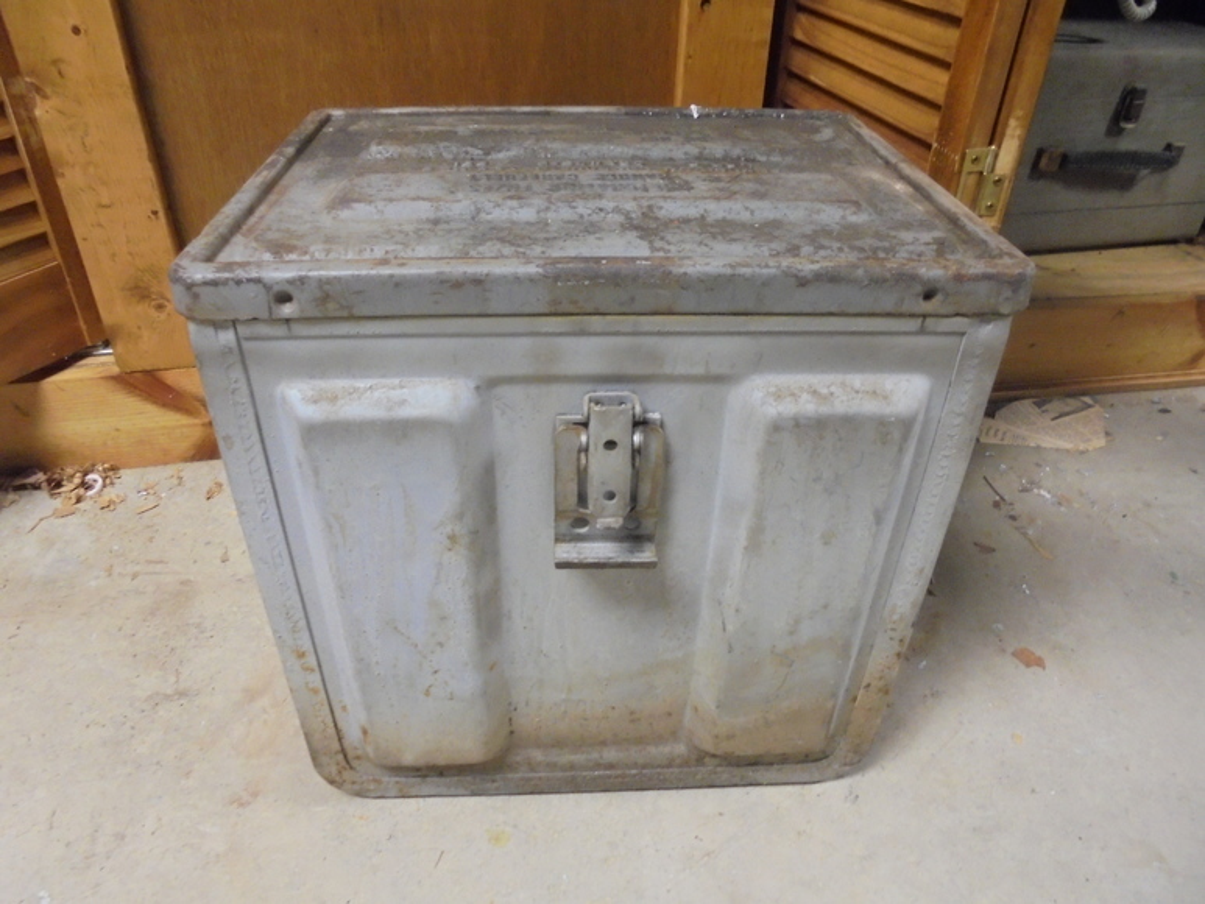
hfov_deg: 67.3
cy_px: 452
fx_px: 905
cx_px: 602
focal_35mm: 26
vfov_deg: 53.1
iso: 640
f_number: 3.5
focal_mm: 4.6
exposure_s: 1/30
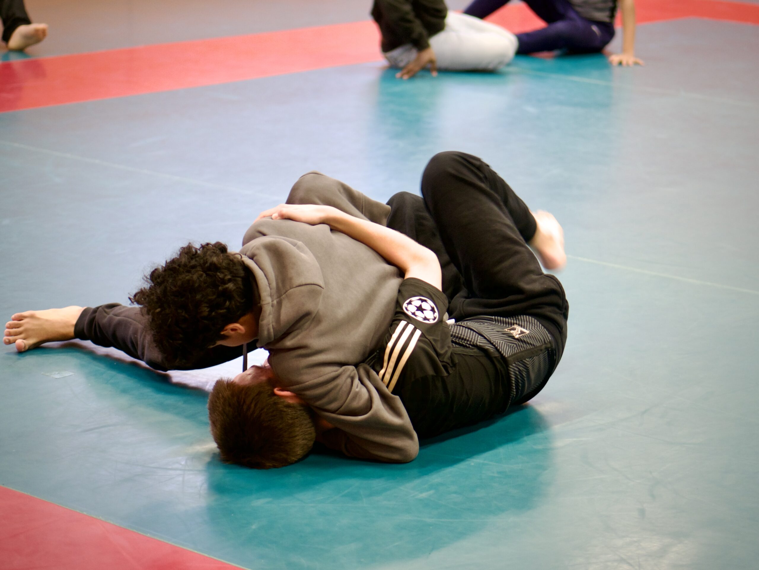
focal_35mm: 86
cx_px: 380
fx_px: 1886
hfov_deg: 22.7
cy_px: 285
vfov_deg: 17.2
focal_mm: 43
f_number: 1.7
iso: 200
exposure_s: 1/100
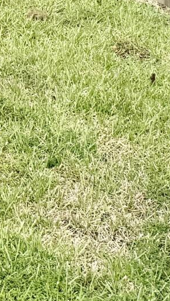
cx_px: -451
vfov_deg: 12.6
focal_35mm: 149
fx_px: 1194
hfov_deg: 6.8
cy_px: -302
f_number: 1.78
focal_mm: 6.76
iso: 80
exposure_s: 1/1869
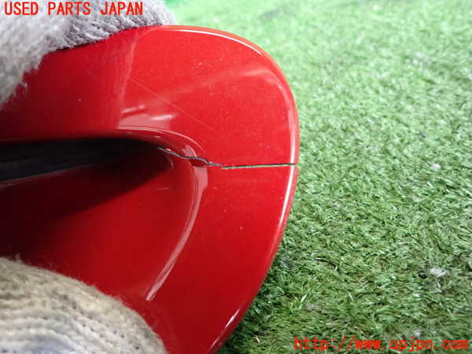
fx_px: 341
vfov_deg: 54.9
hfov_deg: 69.4
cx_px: 236
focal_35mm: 25
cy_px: 177
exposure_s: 1/100
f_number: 2
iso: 1000
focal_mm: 4.5
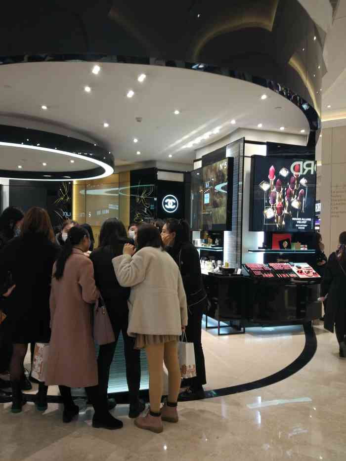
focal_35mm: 28
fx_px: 373
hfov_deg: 49.8
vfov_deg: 63.4
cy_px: 230
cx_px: 173
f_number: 2
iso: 185
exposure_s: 1/50
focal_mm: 4.26
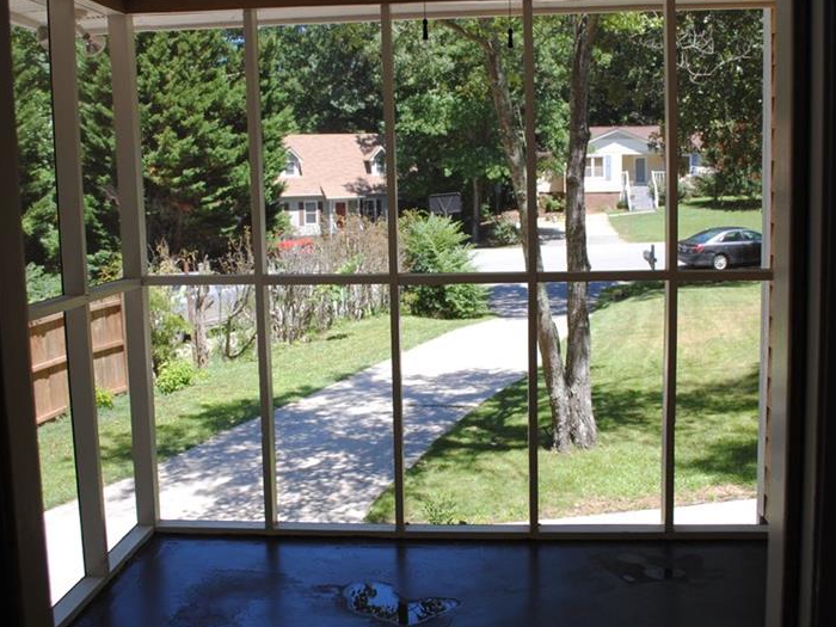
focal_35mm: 38
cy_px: 279
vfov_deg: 37.7
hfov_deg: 49.0
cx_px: 418
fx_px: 918
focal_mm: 18
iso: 100
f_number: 5.6
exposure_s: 1/125
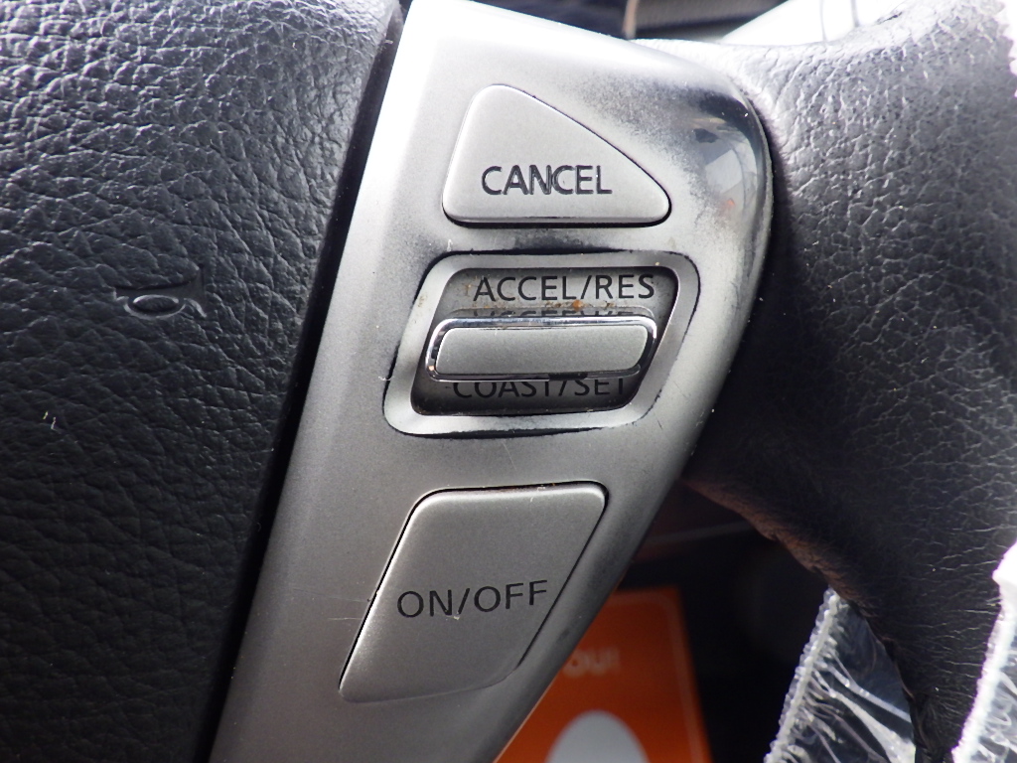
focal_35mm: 28
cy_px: 382
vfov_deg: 49.7
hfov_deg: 63.4
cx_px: 508
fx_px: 823
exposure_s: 1/100
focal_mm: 5
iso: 250
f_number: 3.5
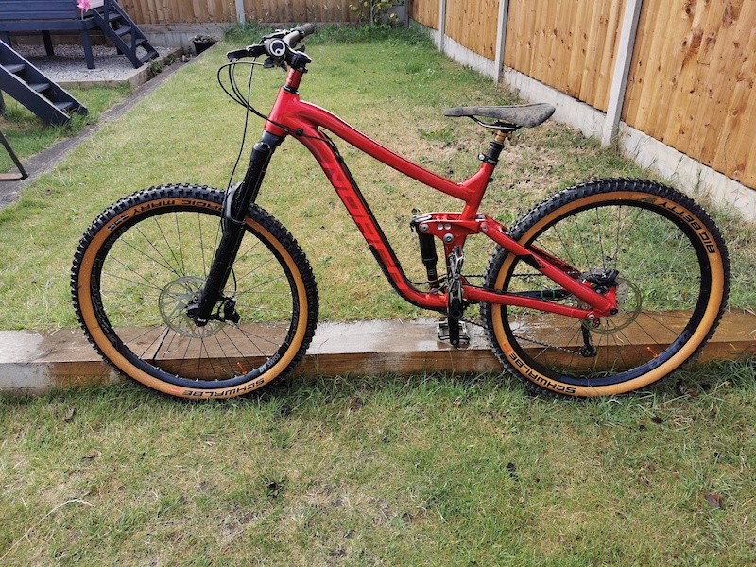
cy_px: 284
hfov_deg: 65.3
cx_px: 378
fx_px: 590
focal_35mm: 27
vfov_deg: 51.4
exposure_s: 1/424
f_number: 1.6
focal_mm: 5.56
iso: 50
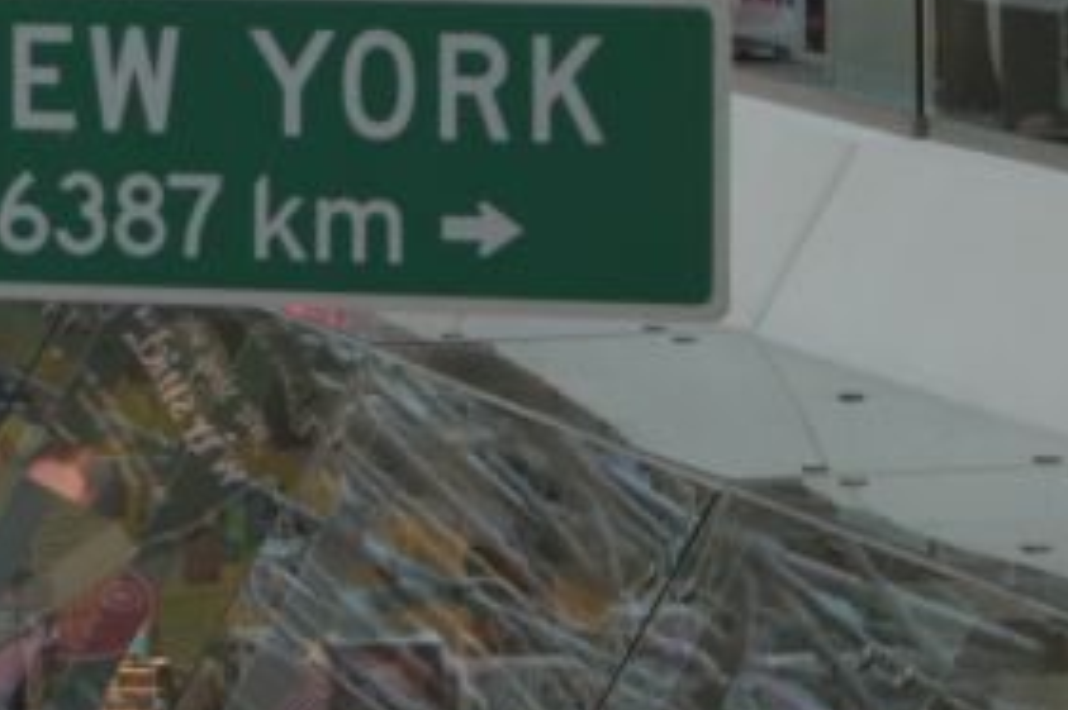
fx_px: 8919
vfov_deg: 4.5
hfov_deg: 6.7
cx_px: -810
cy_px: -495
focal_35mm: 301
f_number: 5.6
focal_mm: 55
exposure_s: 1/100
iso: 450
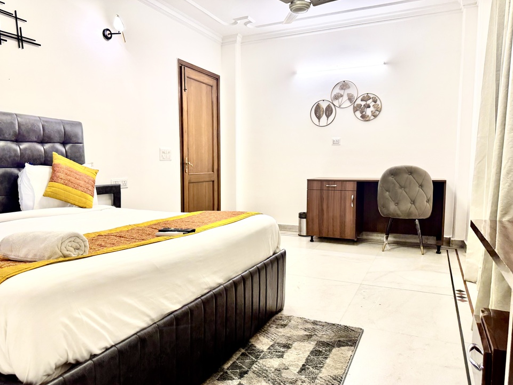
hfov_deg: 69.4
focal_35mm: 25
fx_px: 370
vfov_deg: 54.9
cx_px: 250
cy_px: 198
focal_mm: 6.76
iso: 125
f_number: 1.78
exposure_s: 1/100
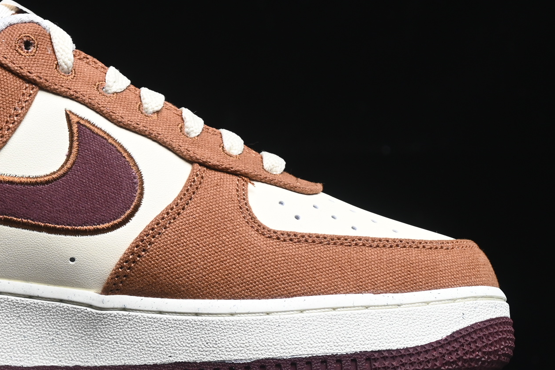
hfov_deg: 12.3
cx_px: 94
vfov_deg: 8.3
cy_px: 142
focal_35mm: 166
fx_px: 2559
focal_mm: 50
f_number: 6.3
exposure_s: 1/50
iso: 160
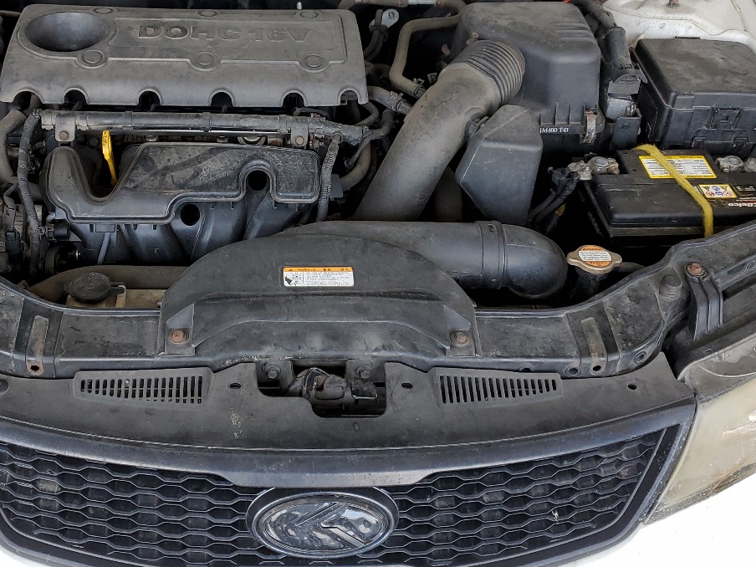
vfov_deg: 31.1
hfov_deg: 41.1
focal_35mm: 46
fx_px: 1005
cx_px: 304
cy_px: 156
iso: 50
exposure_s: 1/213
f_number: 1.5
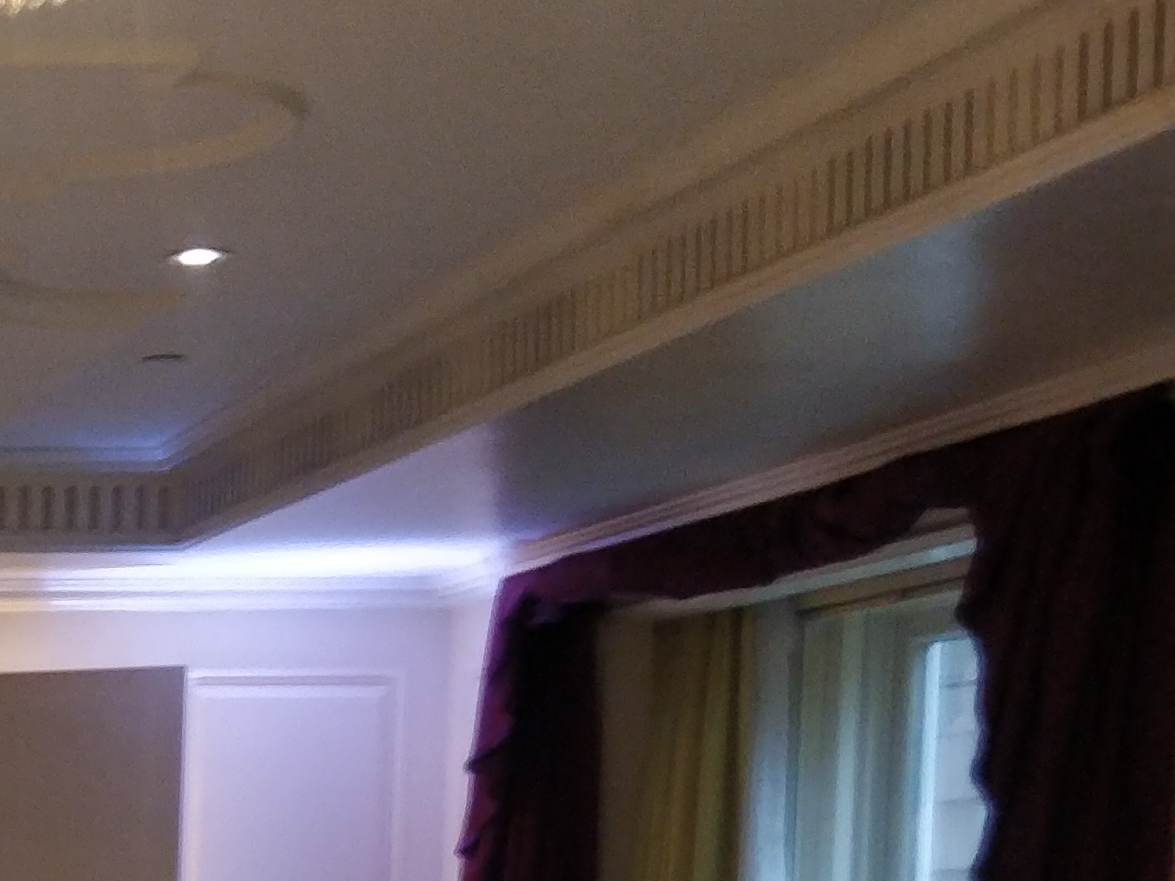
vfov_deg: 15.6
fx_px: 2987
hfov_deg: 18.9
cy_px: 1266
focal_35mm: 88
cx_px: -709
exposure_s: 1/50
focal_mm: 4.1
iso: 250
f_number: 1.7
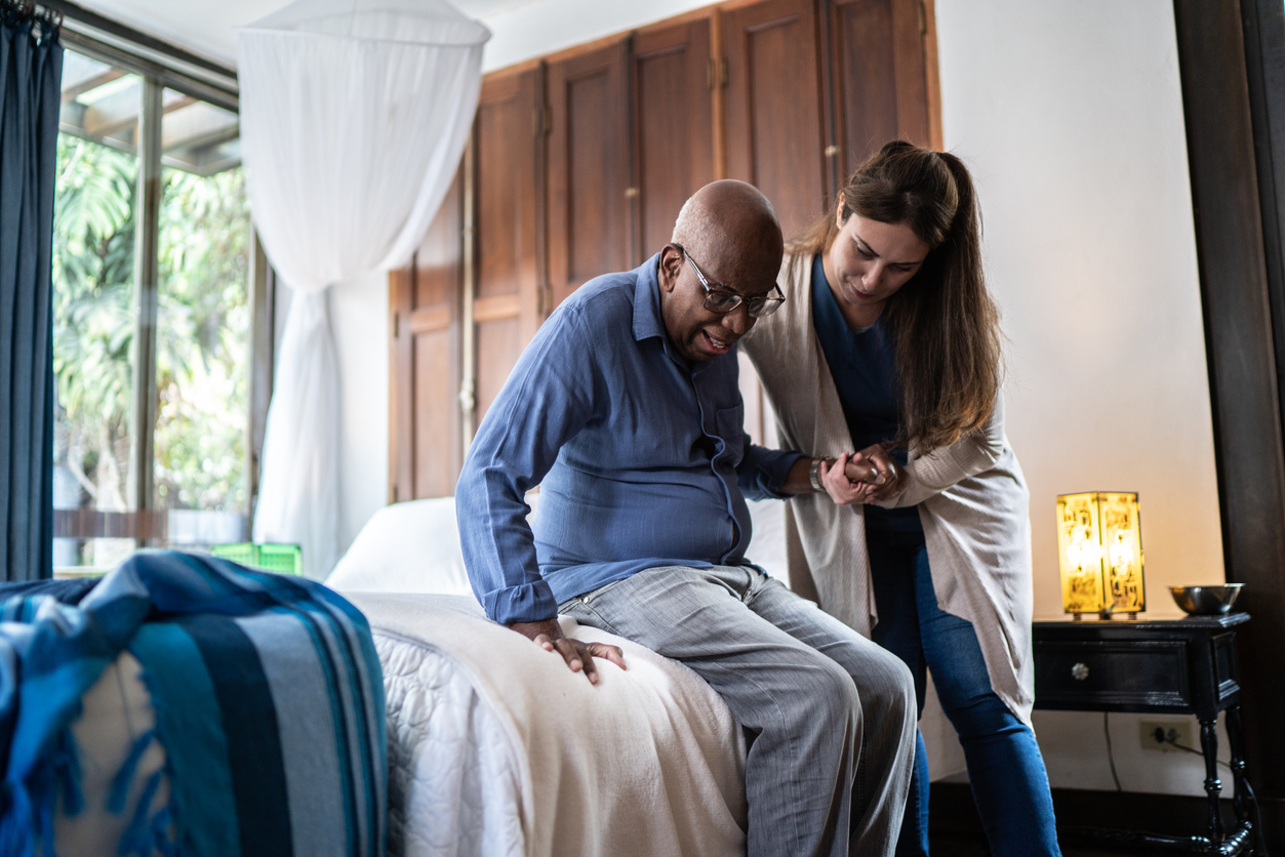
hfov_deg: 54.4
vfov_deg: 37.9
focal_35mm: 35
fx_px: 1250
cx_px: 642
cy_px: 428
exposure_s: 1/200
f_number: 1.4
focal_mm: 35
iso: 400
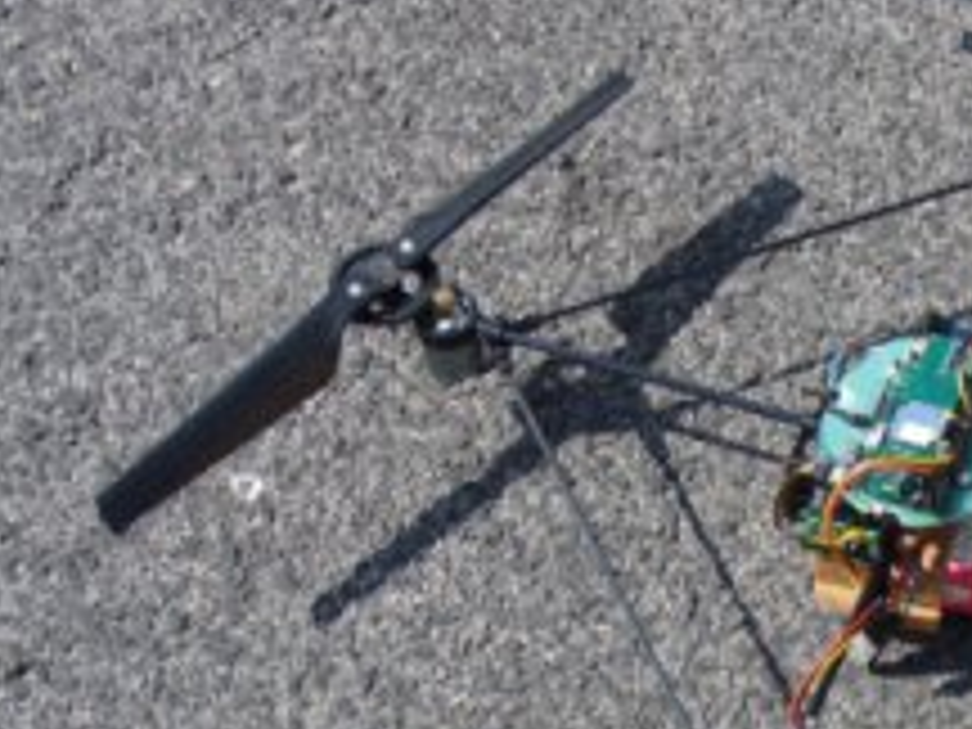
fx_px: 2808
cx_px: 963
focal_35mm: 100
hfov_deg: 19.1
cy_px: 522
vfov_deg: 14.7
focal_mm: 7.9
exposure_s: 1/250
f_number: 6
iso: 80
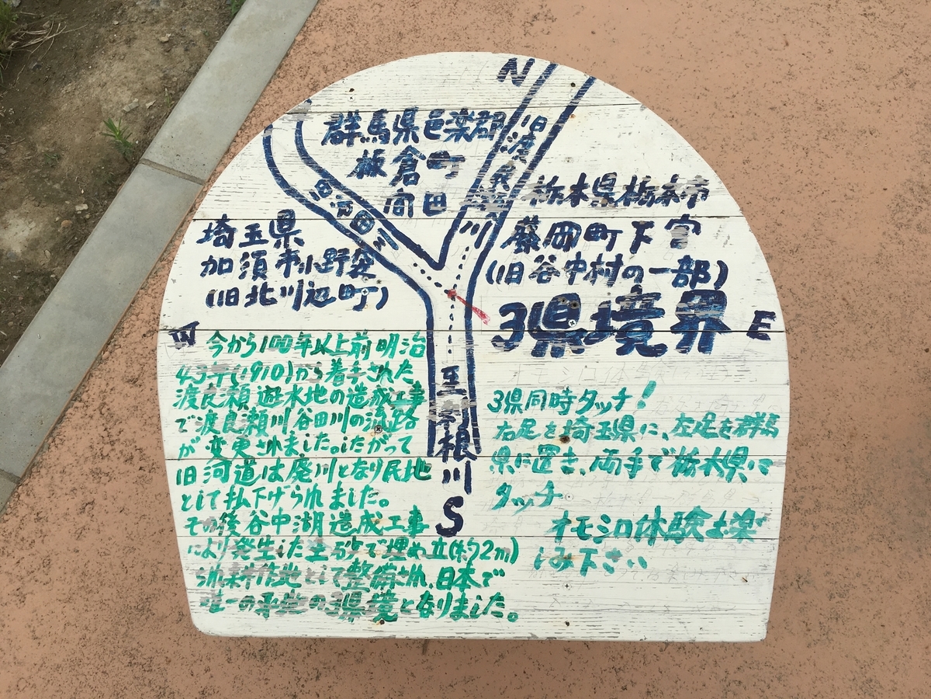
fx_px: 780
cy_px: 350
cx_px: 466
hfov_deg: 61.7
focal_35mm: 29
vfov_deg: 48.2
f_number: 2.2
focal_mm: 4.15
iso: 25
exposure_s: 1/705
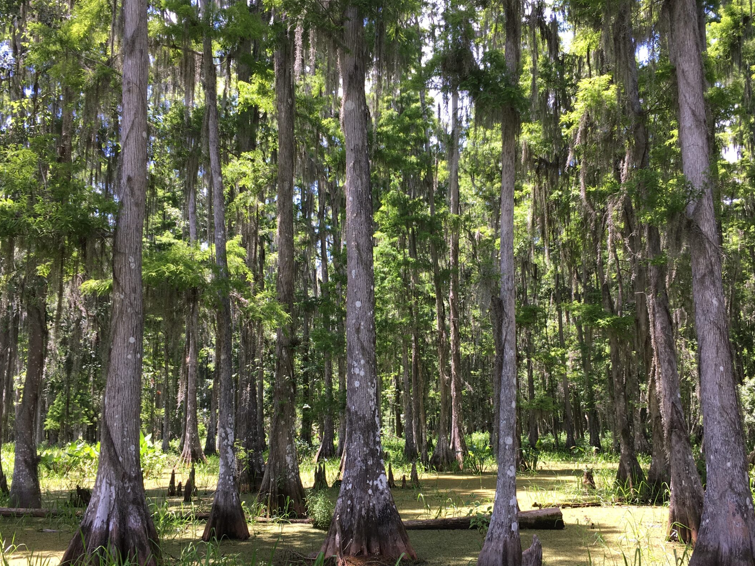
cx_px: 411
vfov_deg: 40.7
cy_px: 307
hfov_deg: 52.6
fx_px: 763
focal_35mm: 35
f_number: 2.2
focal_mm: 4.15
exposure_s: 1/184
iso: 25
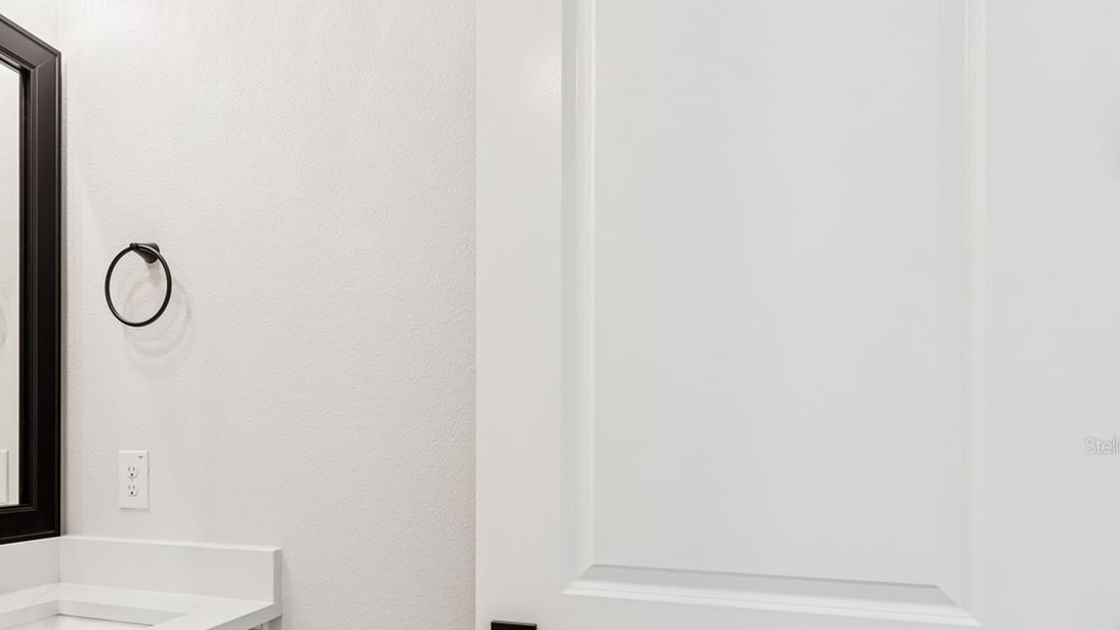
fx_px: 683
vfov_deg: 48.2
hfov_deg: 75.7
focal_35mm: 23
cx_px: 357
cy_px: 446
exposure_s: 1/3.33
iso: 100
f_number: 7.1
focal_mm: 10
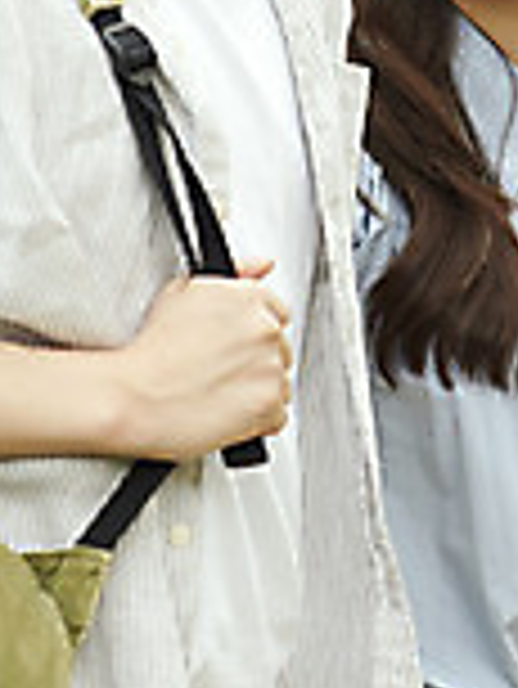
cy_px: -67
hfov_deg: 3.5
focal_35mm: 422
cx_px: 619
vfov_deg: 4.7
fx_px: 8408
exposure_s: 1/640
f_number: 3.2
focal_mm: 112
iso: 1000
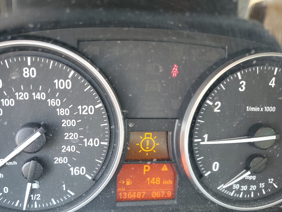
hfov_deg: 58.1
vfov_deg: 45.2
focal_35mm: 31
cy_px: 124
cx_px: 120
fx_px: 252
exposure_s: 1/60.2
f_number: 1.5
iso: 72
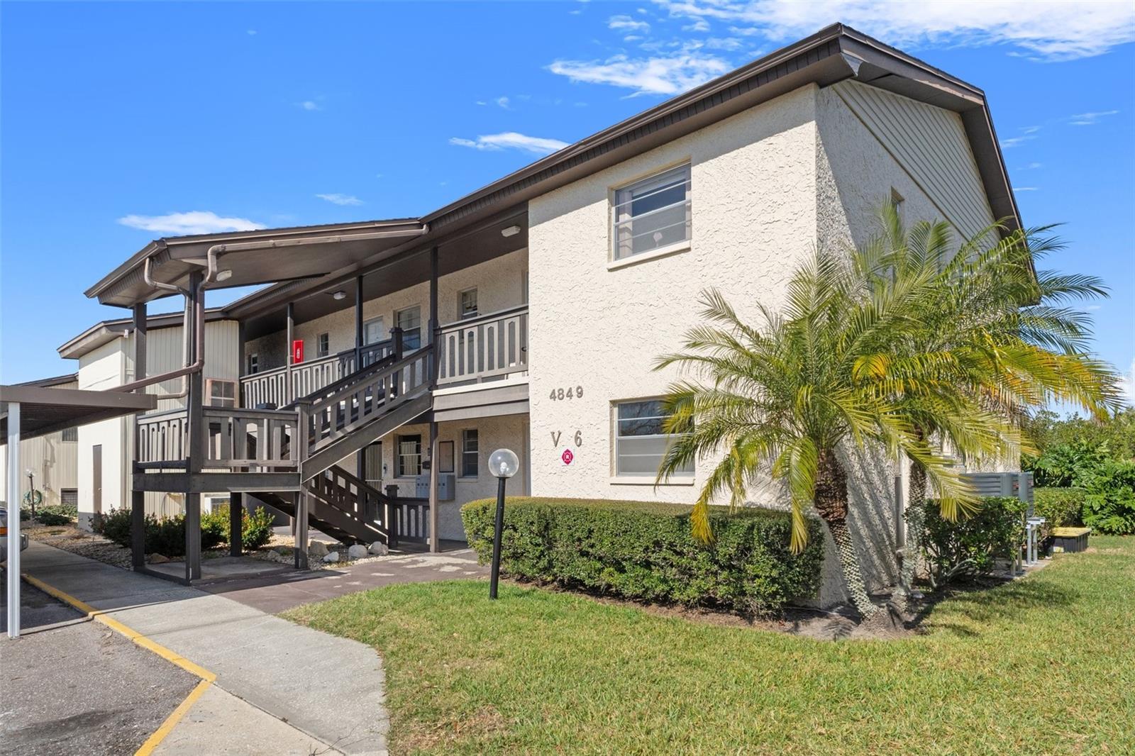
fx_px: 662
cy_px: 378
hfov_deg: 81.2
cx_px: 568
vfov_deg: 59.5
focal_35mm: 21
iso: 400
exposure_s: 1/1600
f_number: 8
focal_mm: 14
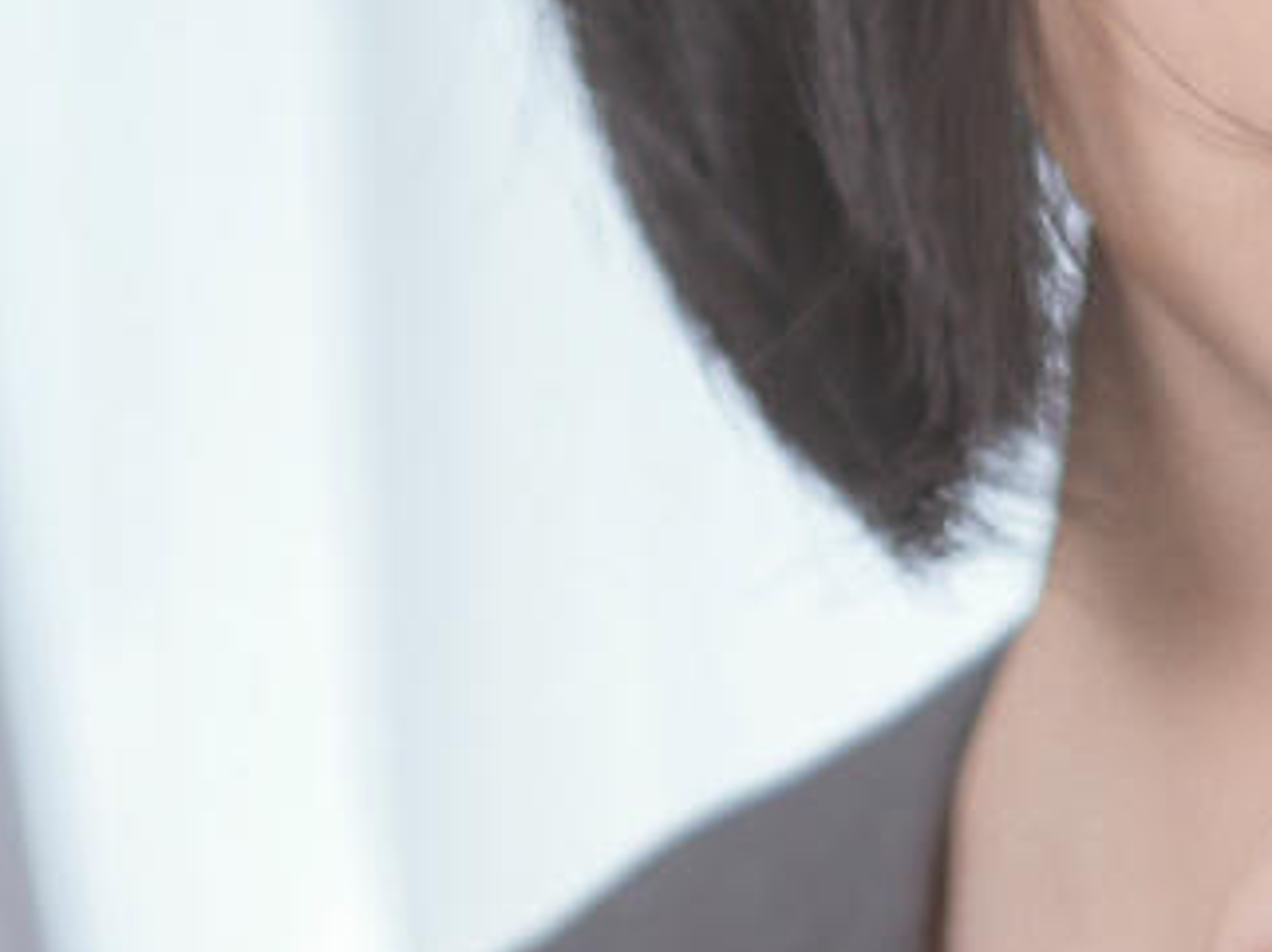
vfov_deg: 4.5
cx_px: 249
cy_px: 3038
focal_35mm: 314
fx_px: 11530
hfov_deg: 6.3
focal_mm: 35
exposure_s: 1/60
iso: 100
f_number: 2.5
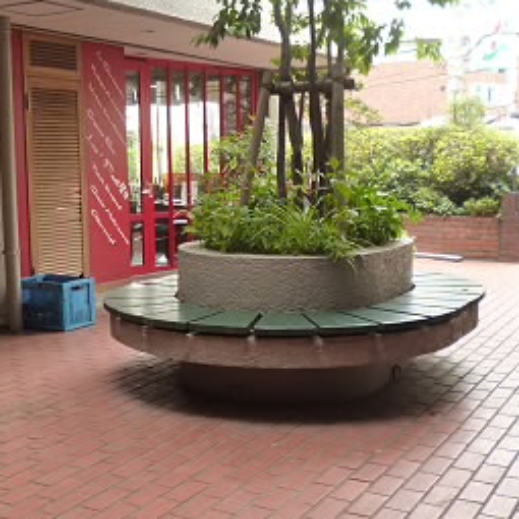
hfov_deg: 34.0
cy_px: 273
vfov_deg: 34.0
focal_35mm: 50
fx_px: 848
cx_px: 230
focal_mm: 4.3
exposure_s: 1/60
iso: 160
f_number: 2.5
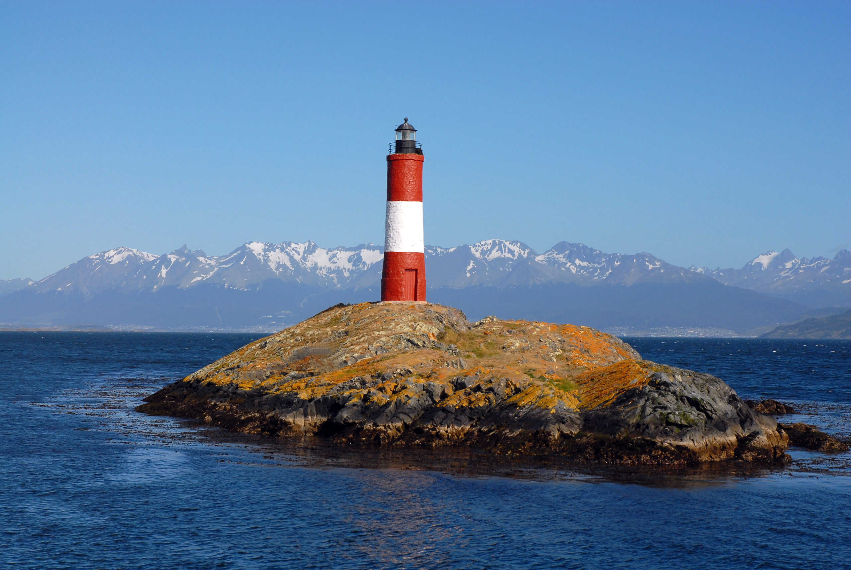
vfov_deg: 19.0
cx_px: 426
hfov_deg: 28.0
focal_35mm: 72
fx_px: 1704
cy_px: 285
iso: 200
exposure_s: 1/400
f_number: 10
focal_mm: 48
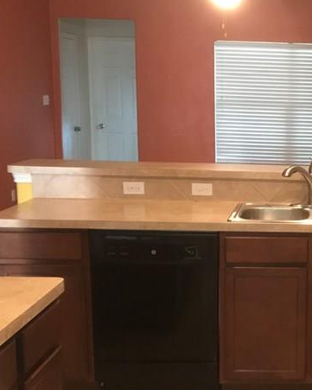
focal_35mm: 62
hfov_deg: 23.0
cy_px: 233
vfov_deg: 30.4
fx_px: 715
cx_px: 351
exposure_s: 1/15
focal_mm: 3.99
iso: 100
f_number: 1.8
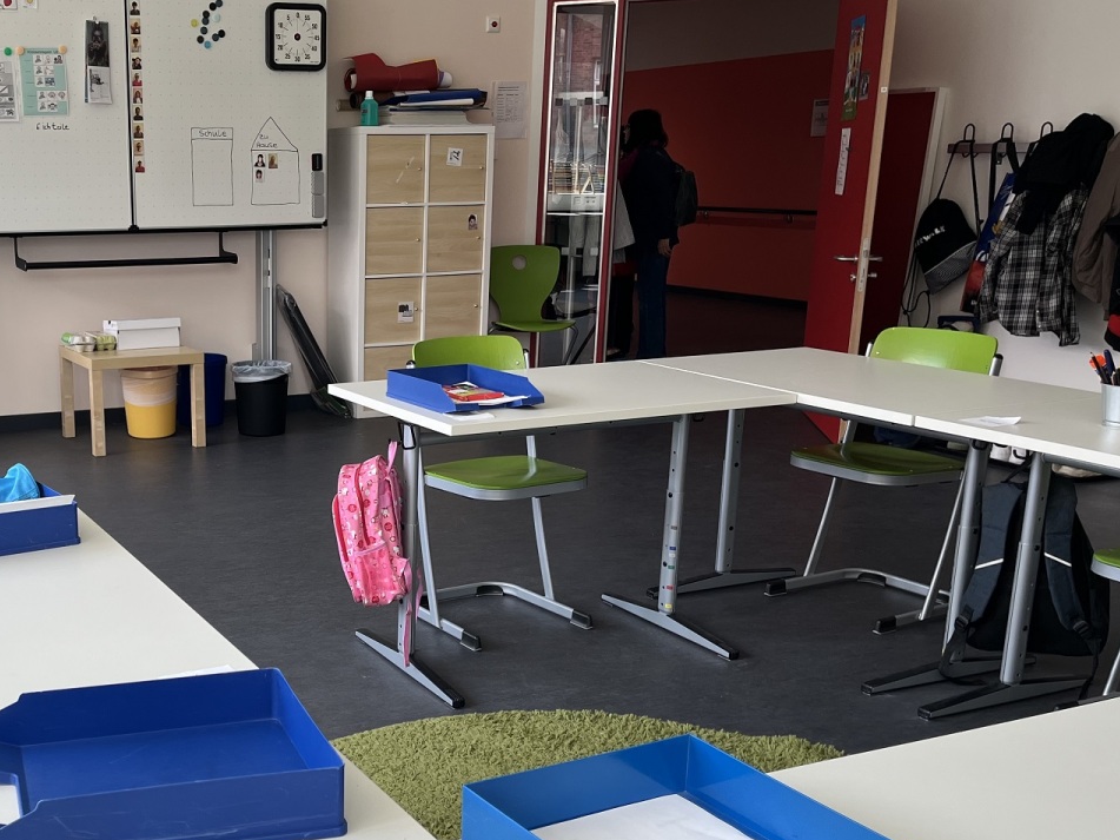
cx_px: 241
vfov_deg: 34.9
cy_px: 531
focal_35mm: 41
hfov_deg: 43.8
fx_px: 1326
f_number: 1.6
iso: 40
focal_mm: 5.1
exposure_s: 1/252
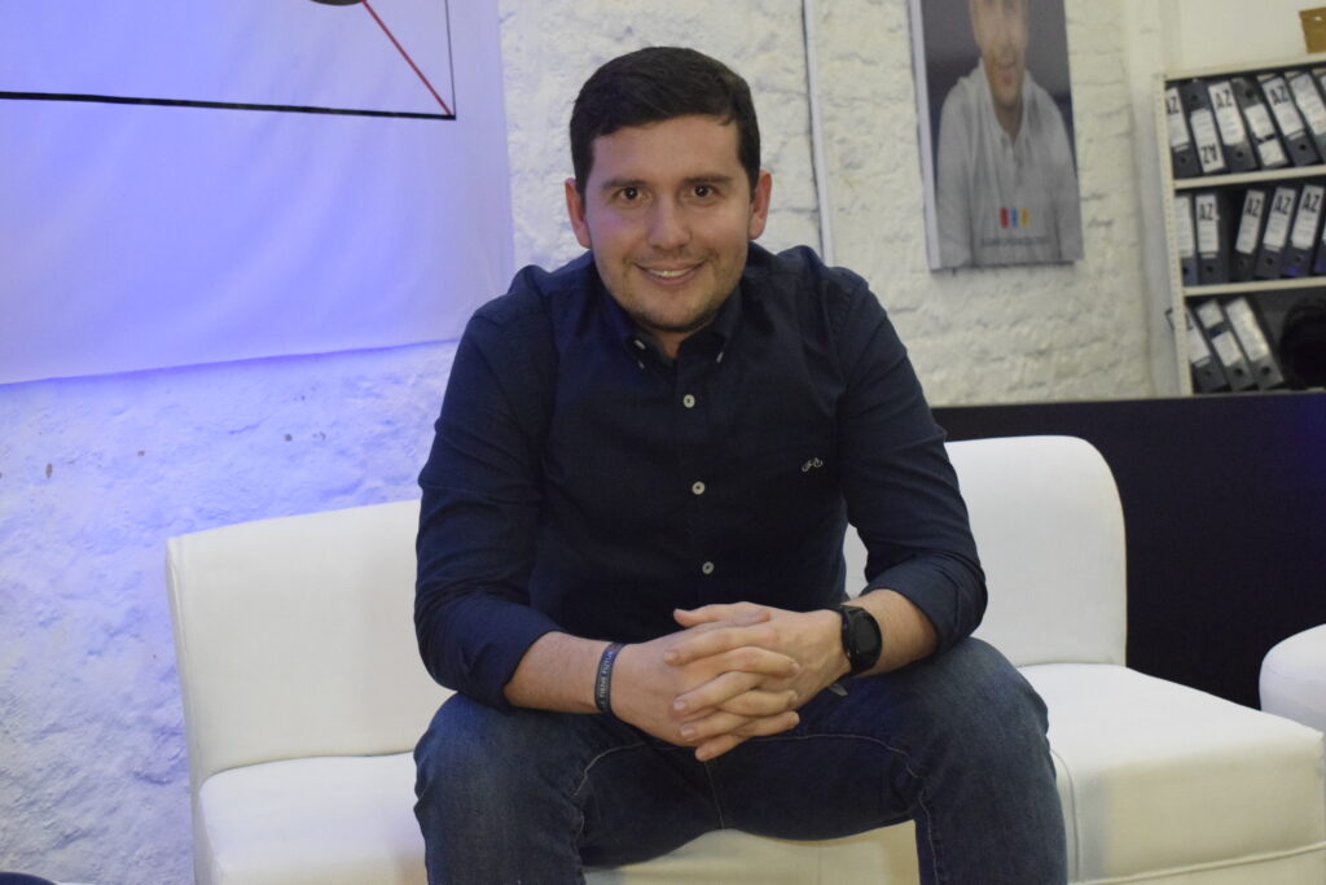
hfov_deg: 33.4
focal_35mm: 60
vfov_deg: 22.6
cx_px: 663
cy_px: 442
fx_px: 2210
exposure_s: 1/200
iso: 8000
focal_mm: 40
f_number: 6.3
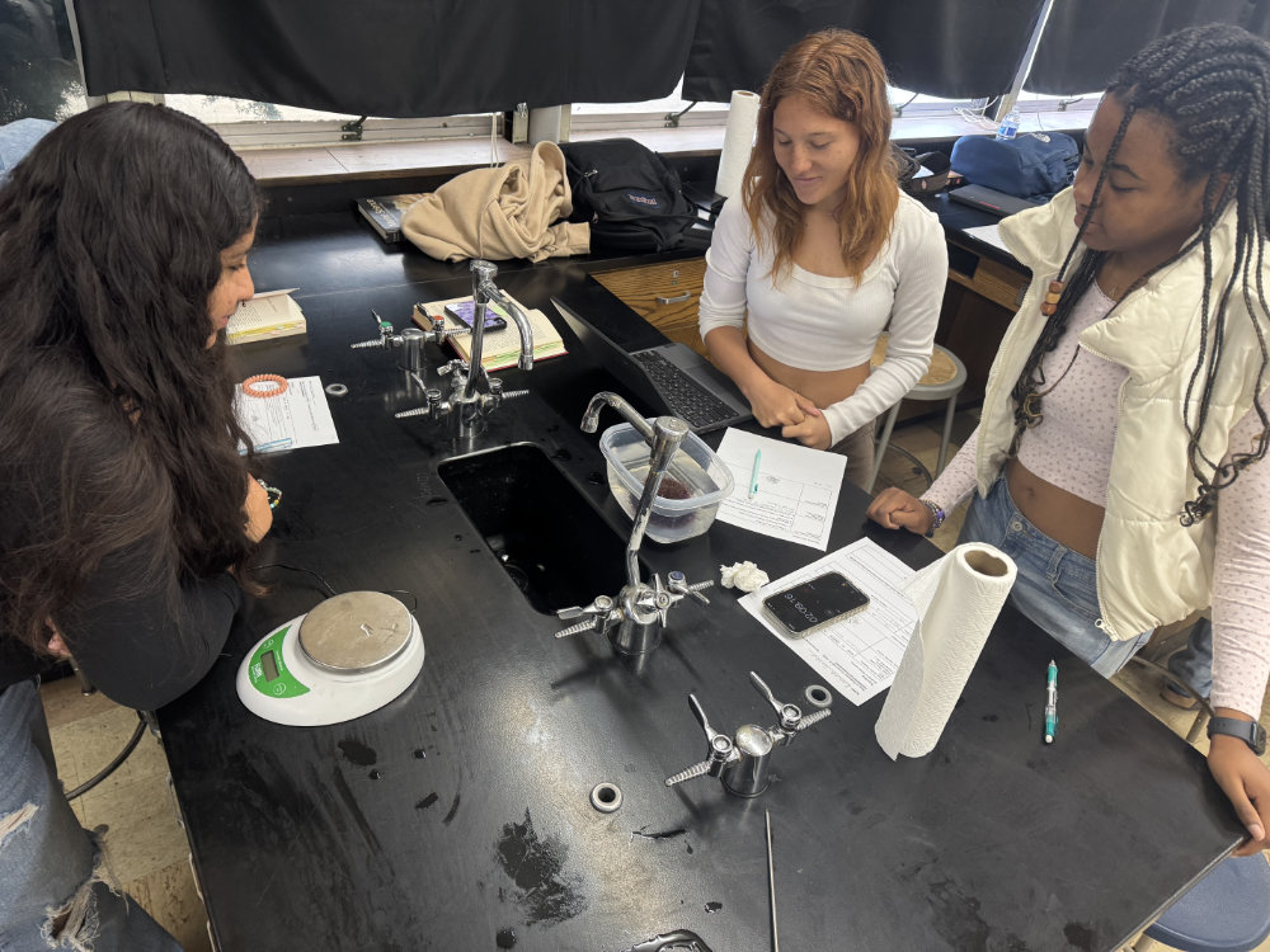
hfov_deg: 71.6
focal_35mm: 24
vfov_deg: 56.8
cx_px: 635
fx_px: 881
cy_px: 476
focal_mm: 6.8
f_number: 1.8
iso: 200
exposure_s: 1/60
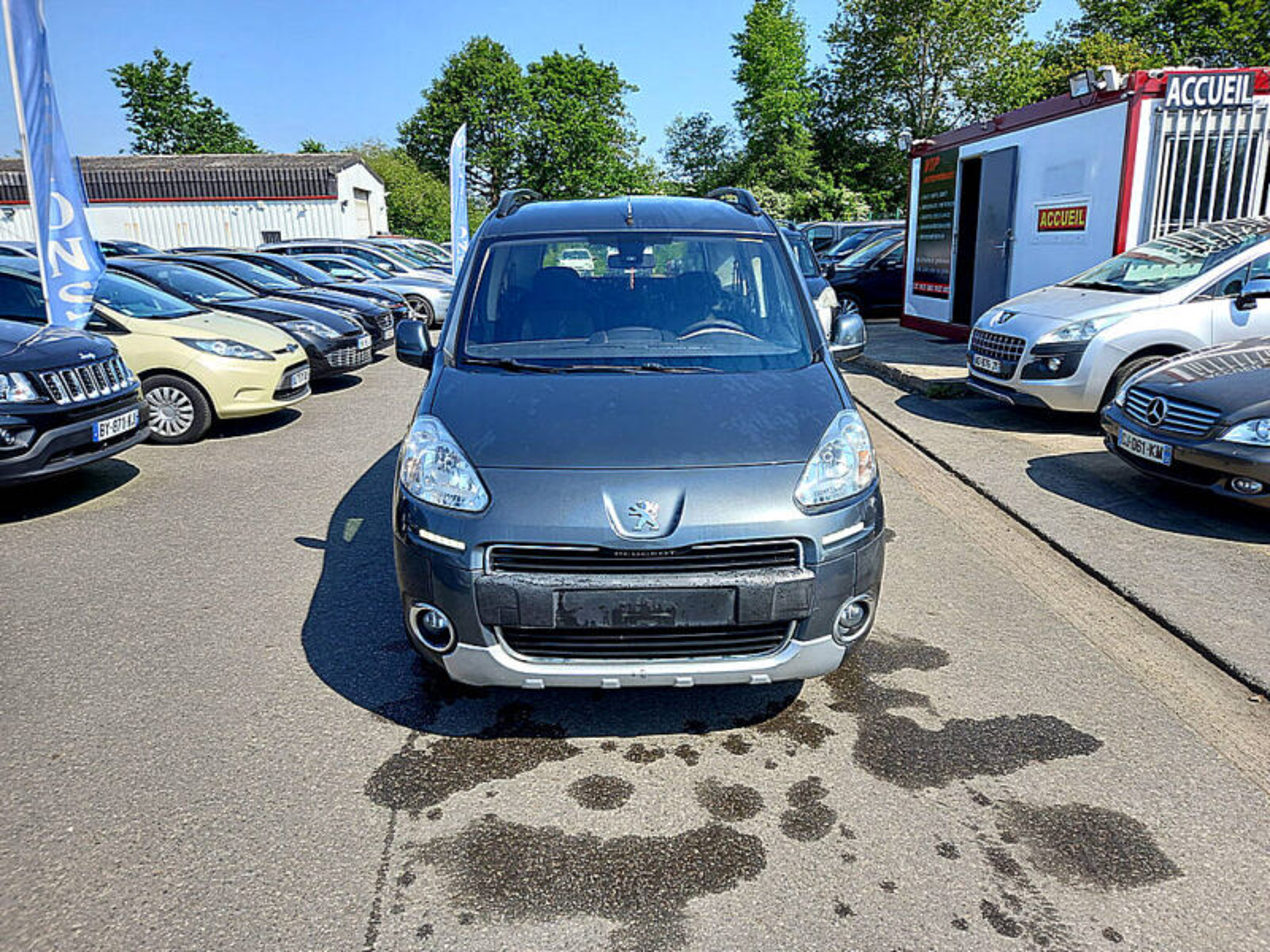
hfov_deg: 69.4
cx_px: 635
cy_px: 476
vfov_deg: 54.9
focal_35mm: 25
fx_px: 917
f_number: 2
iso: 25
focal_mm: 4.6
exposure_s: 1/346
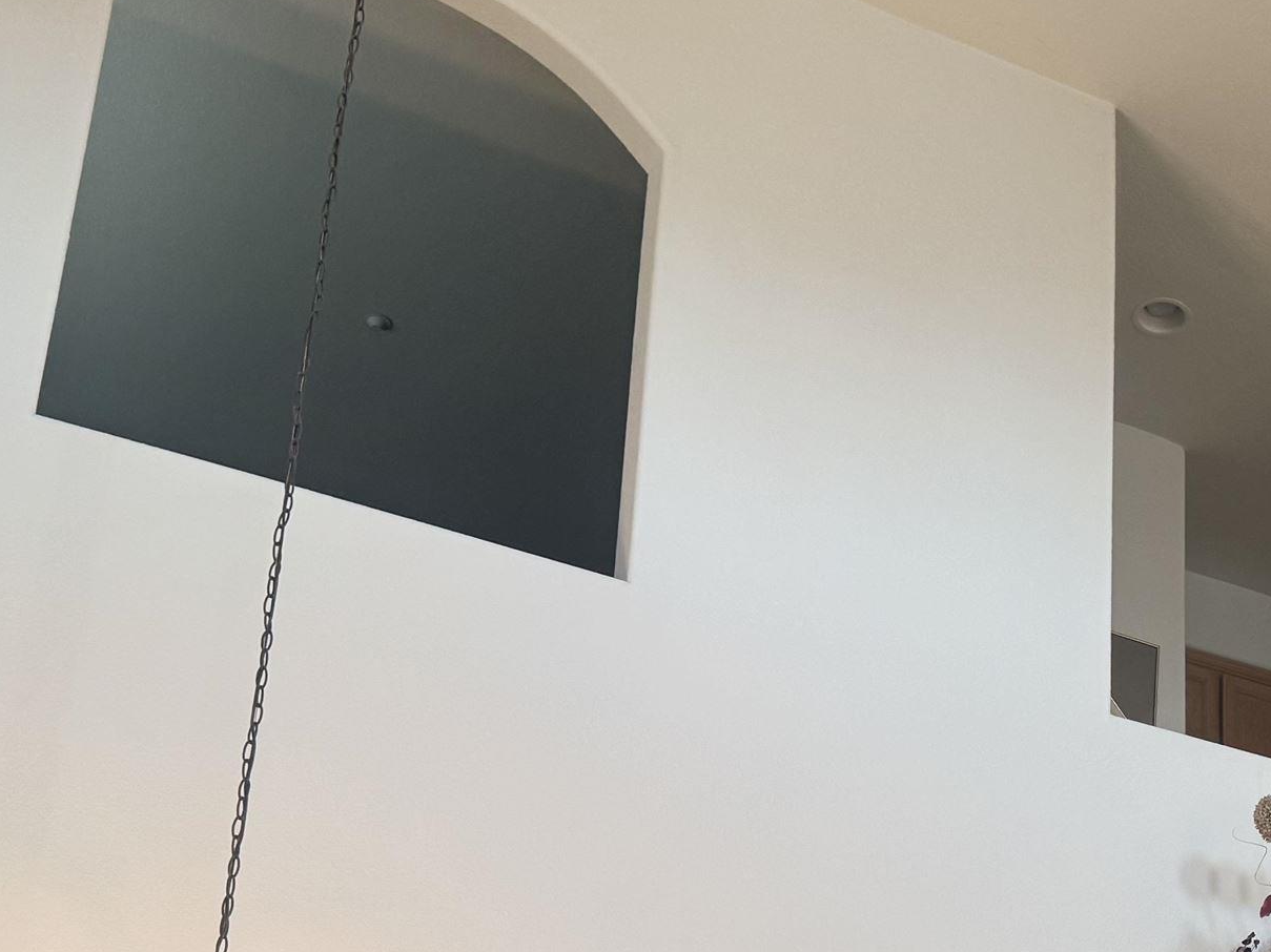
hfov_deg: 31.0
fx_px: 2239
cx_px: 987
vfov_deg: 22.9
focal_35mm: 61
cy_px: 978
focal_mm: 6.76
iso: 125
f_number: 1.78
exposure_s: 1/60
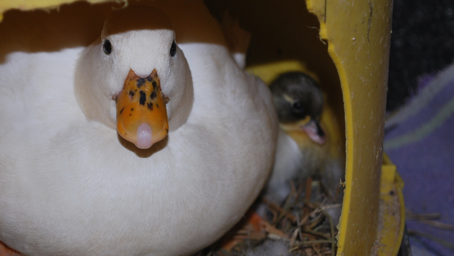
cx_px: 191
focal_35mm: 117
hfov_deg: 18.3
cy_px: 125
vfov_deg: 10.4
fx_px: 1405
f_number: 5.6
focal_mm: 55
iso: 200
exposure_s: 1/60
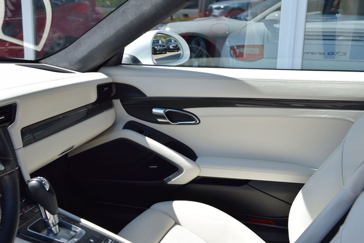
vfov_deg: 25.8
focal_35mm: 52
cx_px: 182
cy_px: 122
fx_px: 531
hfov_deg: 37.9
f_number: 8
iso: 200
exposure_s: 1/250
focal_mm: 35
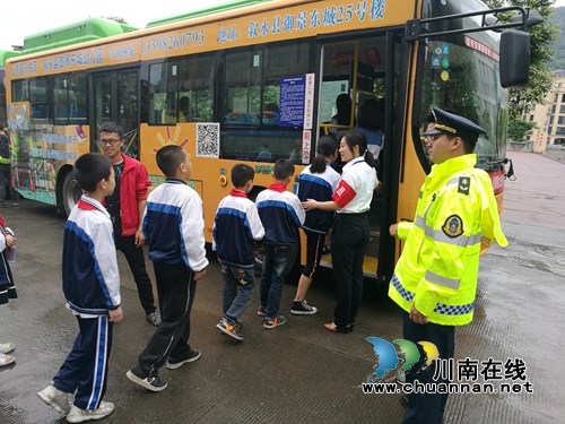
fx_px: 441
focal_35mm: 27
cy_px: 212
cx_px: 282
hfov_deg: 65.3
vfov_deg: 51.4
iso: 50
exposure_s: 1/142
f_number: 2.2
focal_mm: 4.5
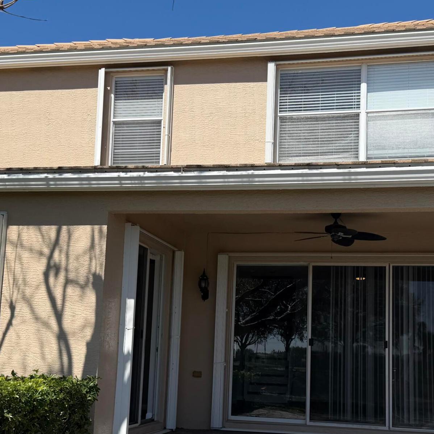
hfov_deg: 33.4
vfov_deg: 33.3
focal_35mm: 51
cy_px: 261
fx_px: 723
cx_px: 238
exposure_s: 1/5319
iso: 80
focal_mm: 6.76
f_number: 1.78
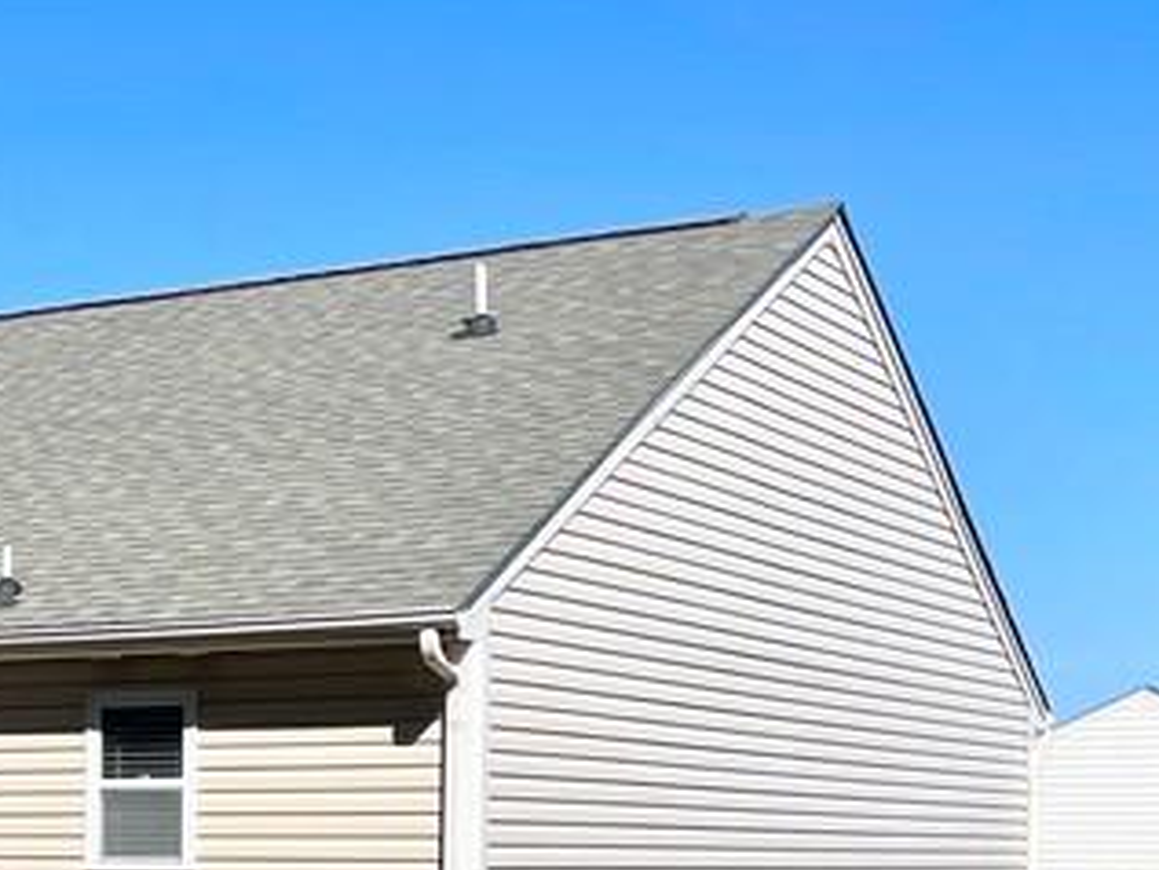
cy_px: 896
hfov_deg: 21.2
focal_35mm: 84
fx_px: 2814
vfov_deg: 17.1
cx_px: -318
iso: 32
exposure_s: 1/6494
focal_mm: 4.2
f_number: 1.6
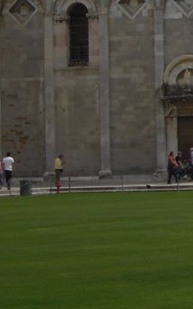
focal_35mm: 253
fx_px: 2128
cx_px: 436
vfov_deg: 8.2
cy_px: -41
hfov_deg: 5.1
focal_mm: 11.1
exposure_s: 1/1000
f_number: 5.9
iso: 160
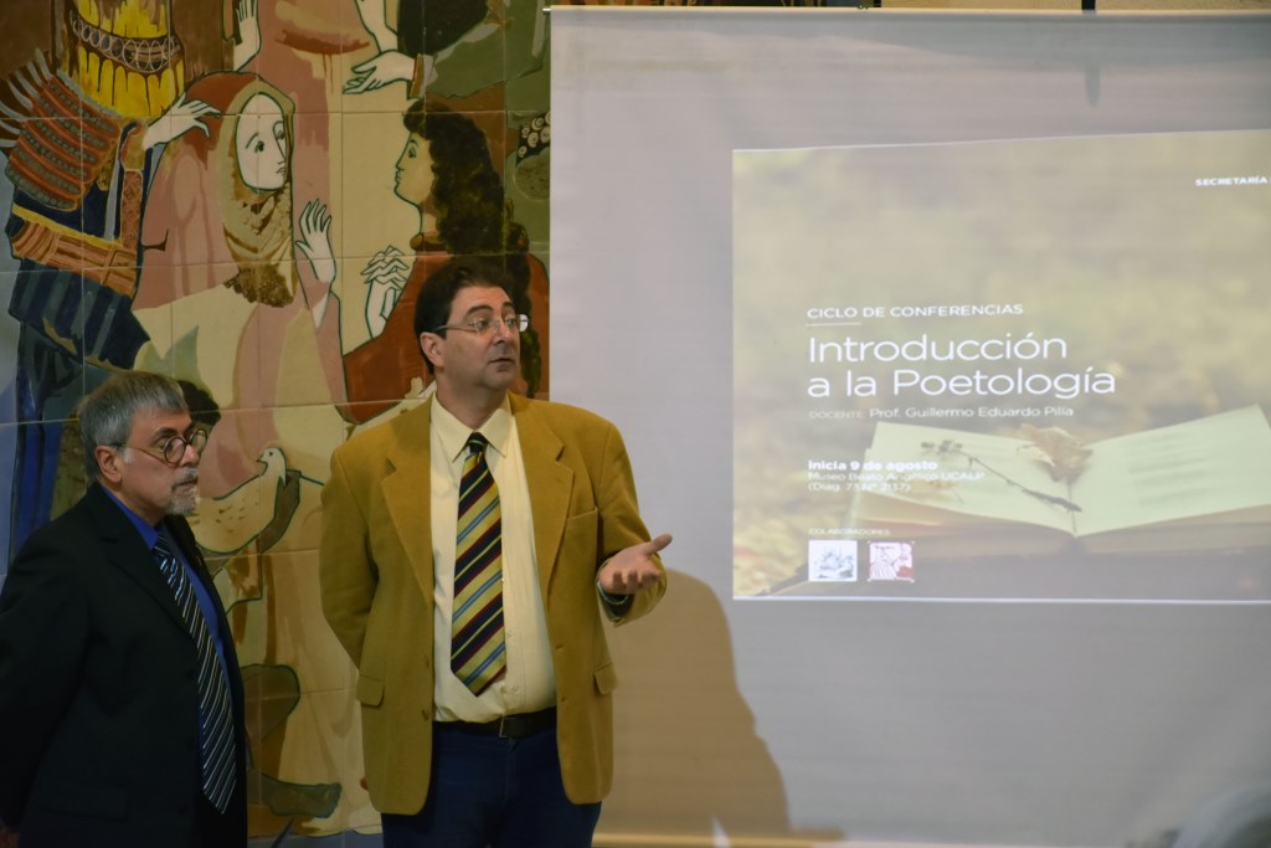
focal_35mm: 112
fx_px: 3972
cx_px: 636
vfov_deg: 12.2
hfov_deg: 18.2
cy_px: 424
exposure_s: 1/60
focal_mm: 75
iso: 800
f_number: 5
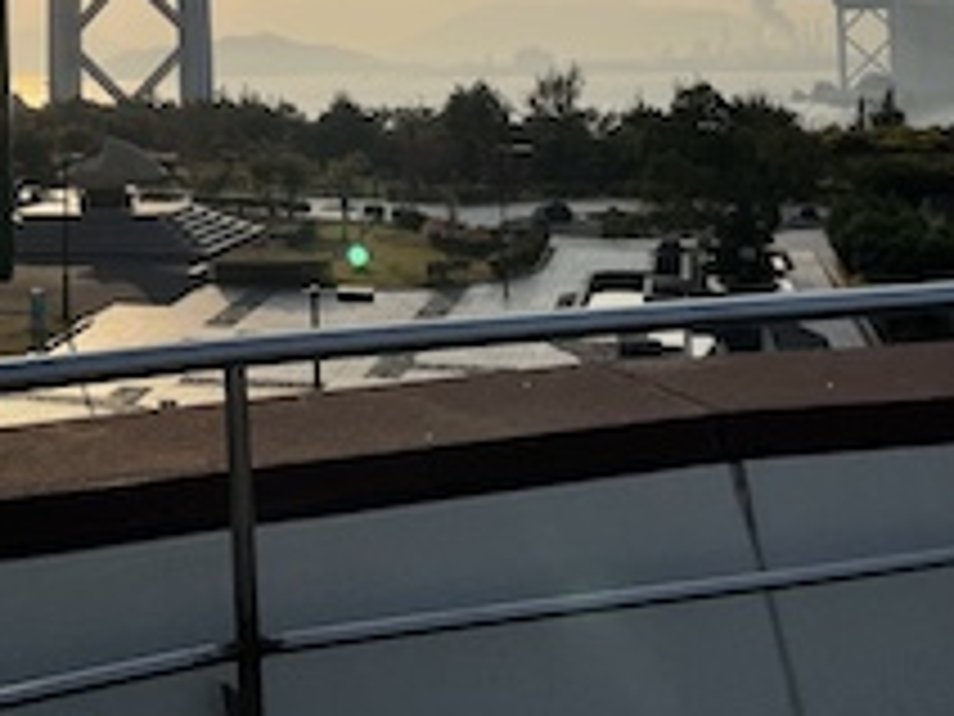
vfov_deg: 23.4
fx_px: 1626
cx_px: 158
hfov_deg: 31.6
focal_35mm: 59
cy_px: -54
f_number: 1.6
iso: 32
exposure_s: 1/14925
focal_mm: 4.2
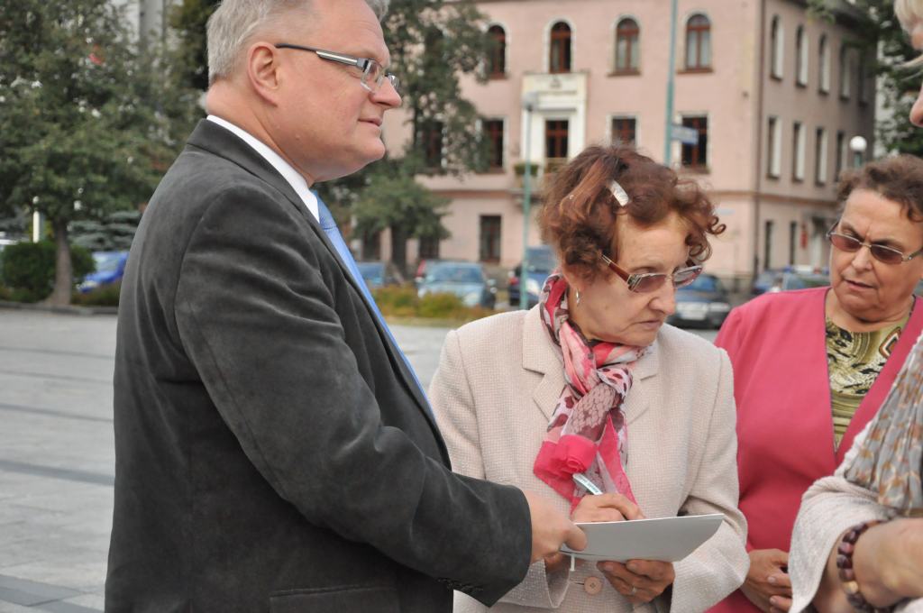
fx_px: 1536
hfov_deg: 33.4
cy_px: 306
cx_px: 462
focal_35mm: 60
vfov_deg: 22.6
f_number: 4.5
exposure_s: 1/2500
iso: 2000
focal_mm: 40
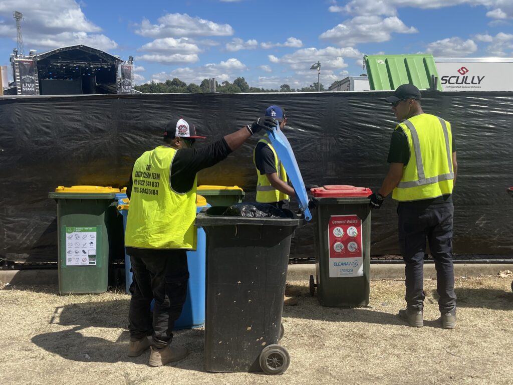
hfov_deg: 67.3
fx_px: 385
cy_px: 192
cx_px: 256
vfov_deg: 53.1
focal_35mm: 26
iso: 32
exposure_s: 1/4202
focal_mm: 5.1
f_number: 1.6
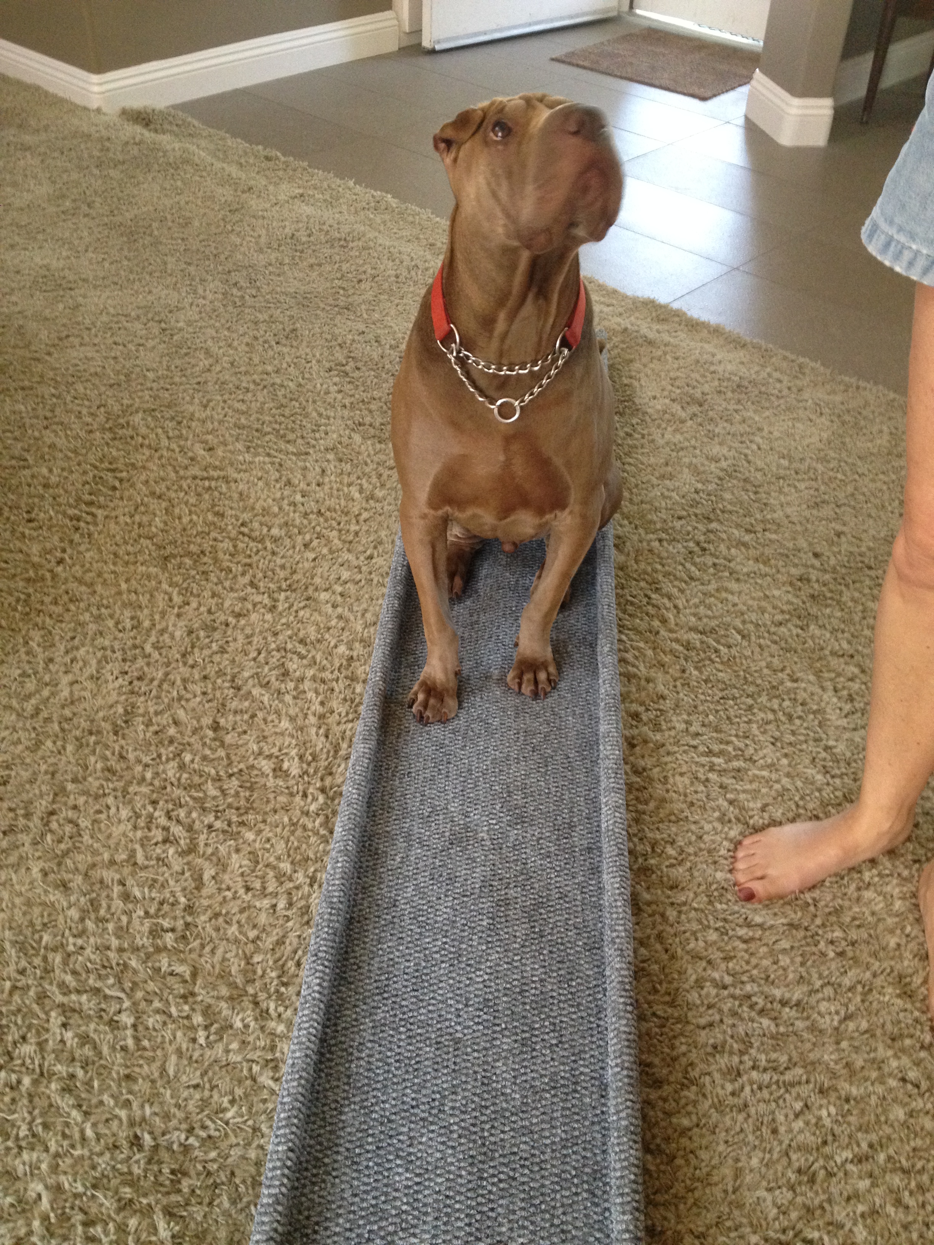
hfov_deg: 40.7
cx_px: 467
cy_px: 622
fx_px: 1259
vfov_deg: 52.6
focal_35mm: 35
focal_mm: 4.28
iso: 250
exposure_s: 1/20
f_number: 2.4
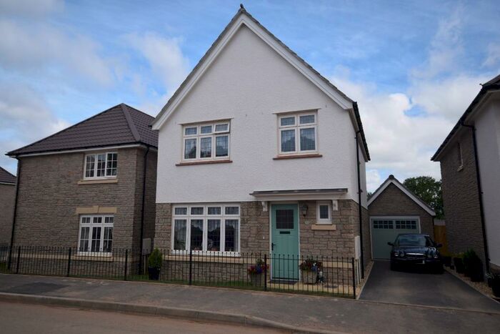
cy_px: 167
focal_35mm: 26
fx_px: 354
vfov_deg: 50.4
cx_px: 250
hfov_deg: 70.4
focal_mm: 17
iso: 100
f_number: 8
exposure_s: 1/250
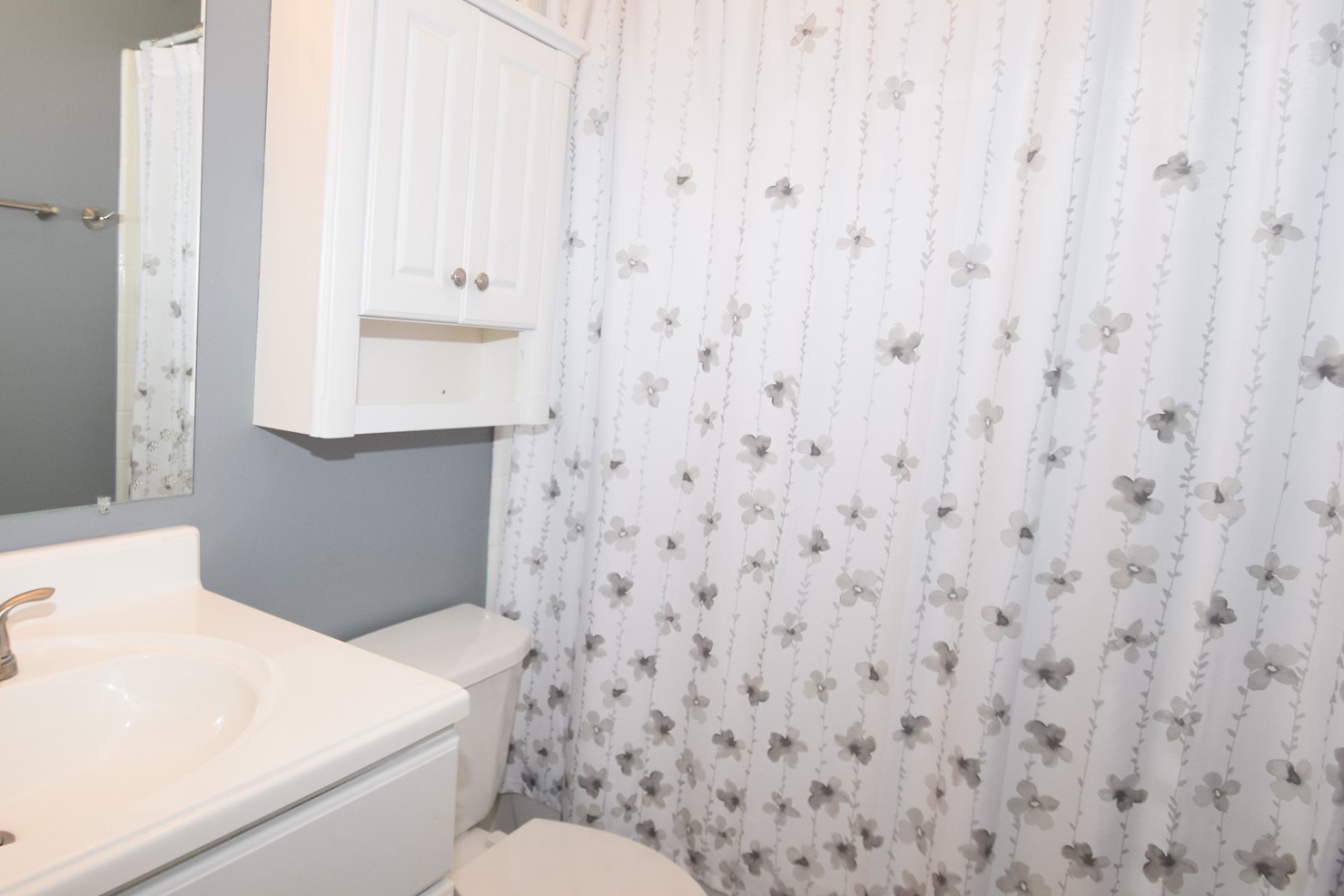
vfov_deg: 57.1
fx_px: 821
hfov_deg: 77.5
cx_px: 524
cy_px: 399
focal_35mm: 22
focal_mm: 10
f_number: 5
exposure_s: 1/100
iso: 800
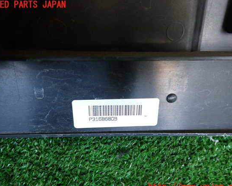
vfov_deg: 53.2
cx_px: 116
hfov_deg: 64.1
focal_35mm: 27
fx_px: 185
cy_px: 96
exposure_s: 1/30
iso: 320
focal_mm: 4.5
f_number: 2
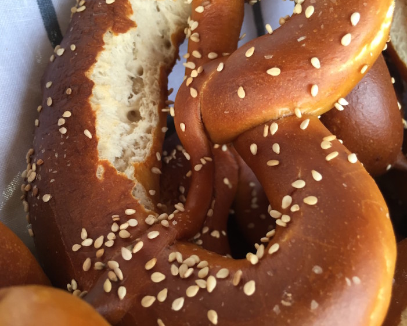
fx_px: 373
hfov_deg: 57.1
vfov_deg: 47.1
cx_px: 186
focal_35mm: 31
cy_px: 159
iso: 40
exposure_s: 1/30
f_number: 2.2
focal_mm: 4.15
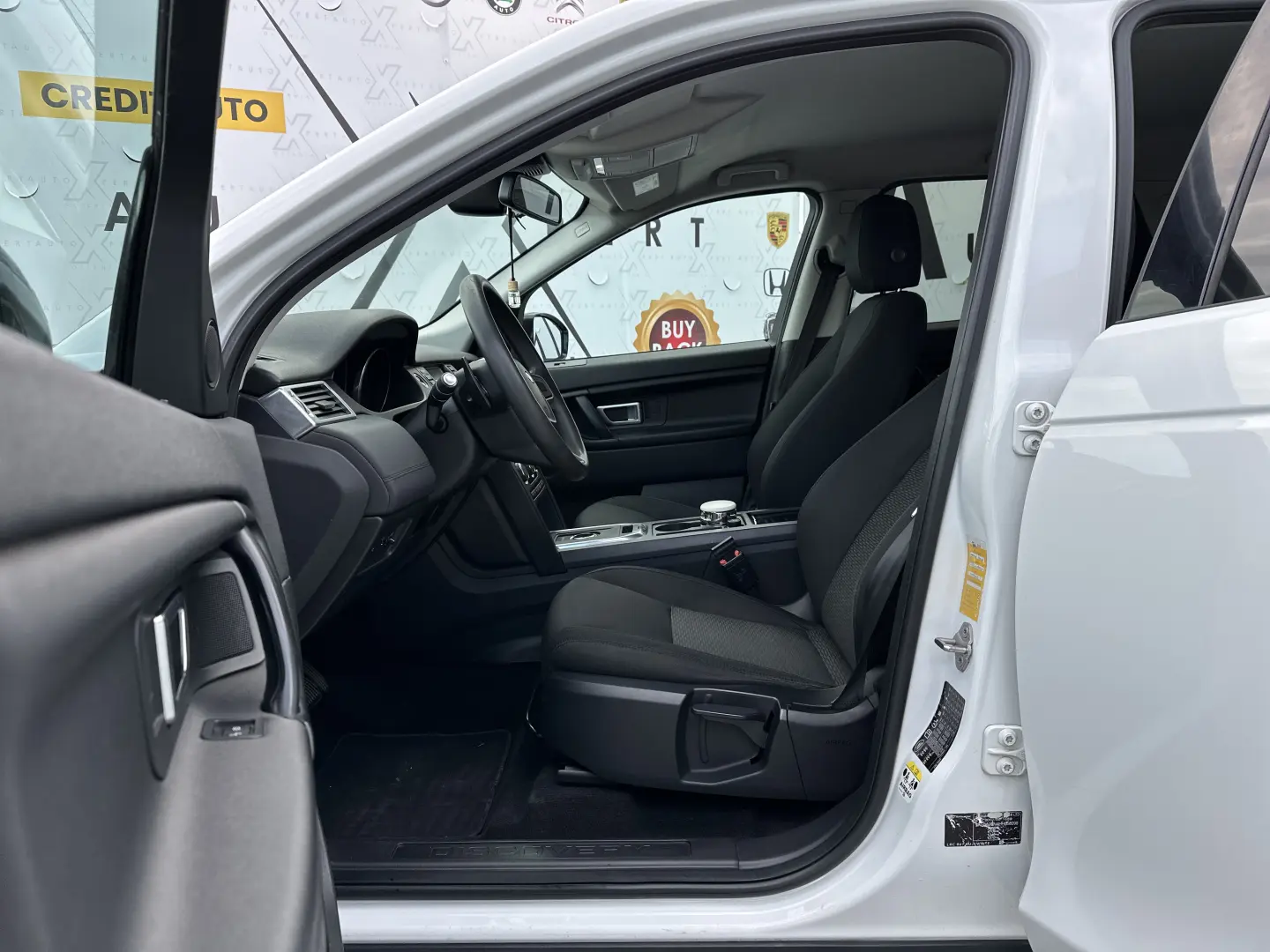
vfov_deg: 56.8
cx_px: 635
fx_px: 881
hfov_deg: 71.6
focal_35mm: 24
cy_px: 476
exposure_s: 1/458
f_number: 1.78
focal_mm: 6.86
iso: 80
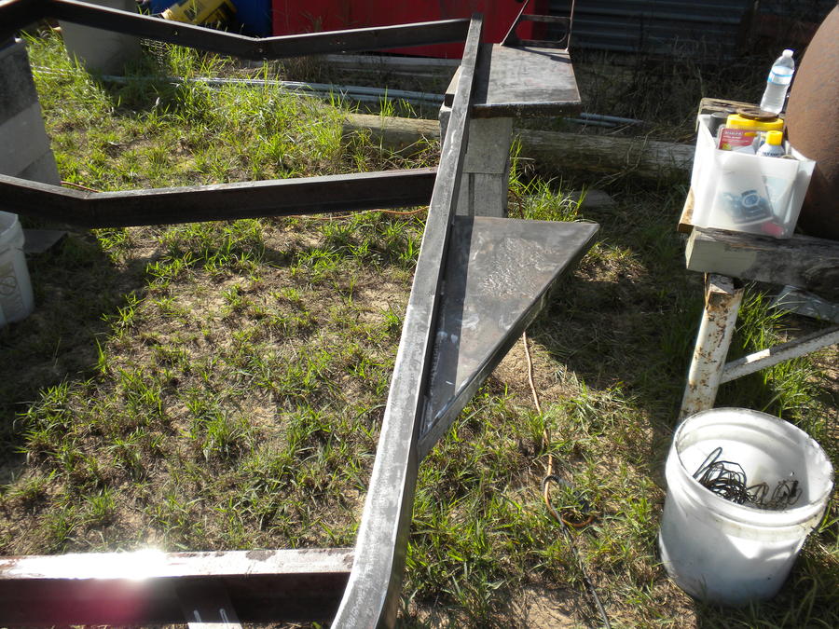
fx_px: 897
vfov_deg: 38.7
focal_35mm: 37
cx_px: 420
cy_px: 314
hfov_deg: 50.1
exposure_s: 1/400
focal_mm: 6.6
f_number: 3.5
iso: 64
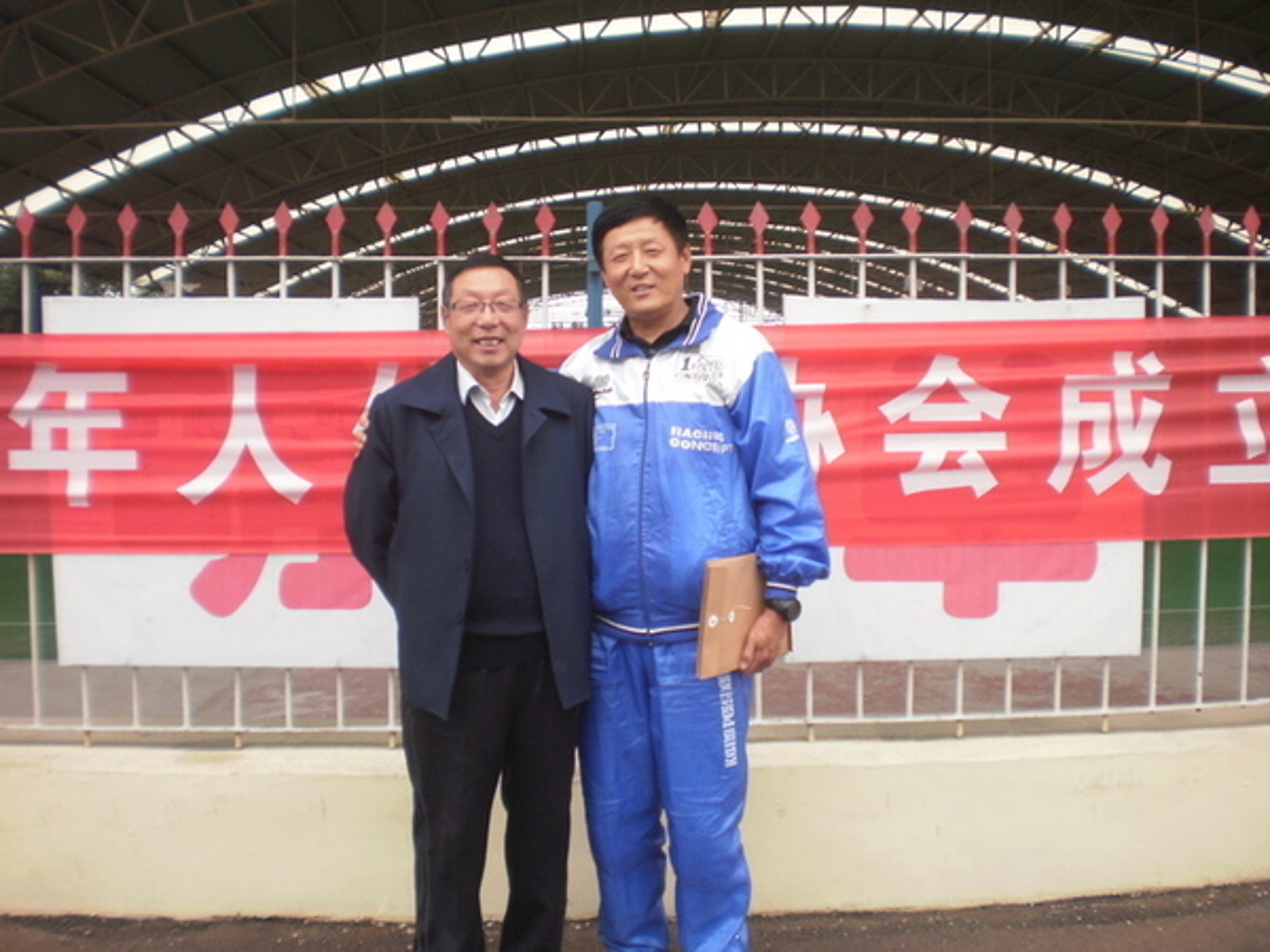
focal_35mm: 36
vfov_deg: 39.7
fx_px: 1321
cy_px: 476
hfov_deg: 51.4
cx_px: 635
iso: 100
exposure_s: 1/100
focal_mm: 6.3
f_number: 3.1
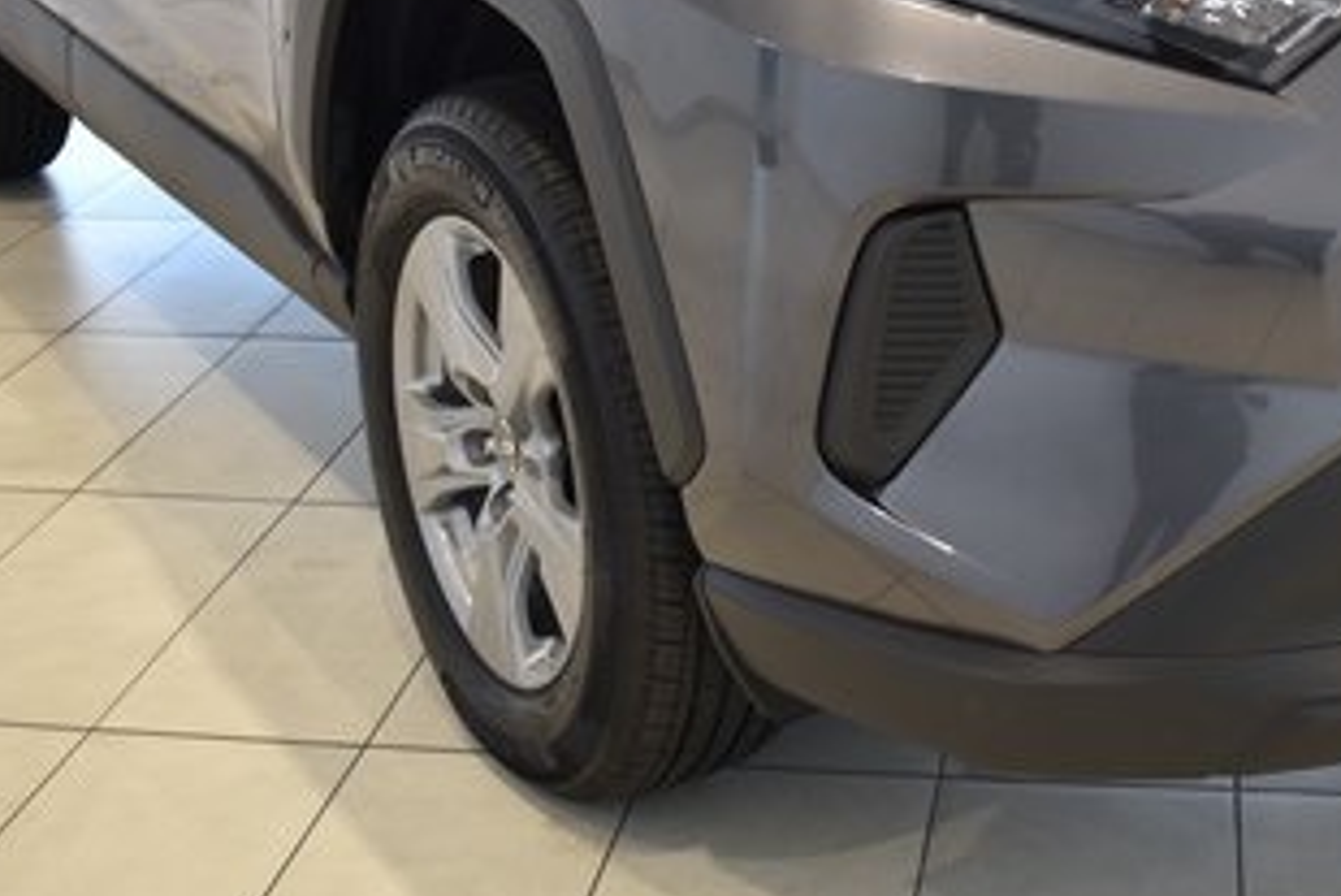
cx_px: 991
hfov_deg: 31.8
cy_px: 50
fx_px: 2310
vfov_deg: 21.3
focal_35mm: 62
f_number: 3.8
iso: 140
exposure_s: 1/30
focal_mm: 20
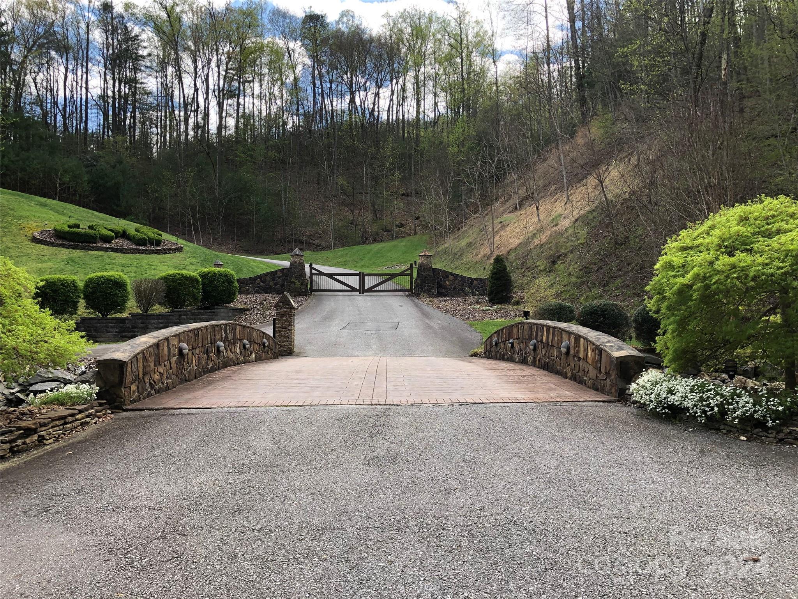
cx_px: 399
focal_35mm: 28
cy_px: 300
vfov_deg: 49.7
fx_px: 645
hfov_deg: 63.4
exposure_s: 1/329
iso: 20
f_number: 1.8
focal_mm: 3.99
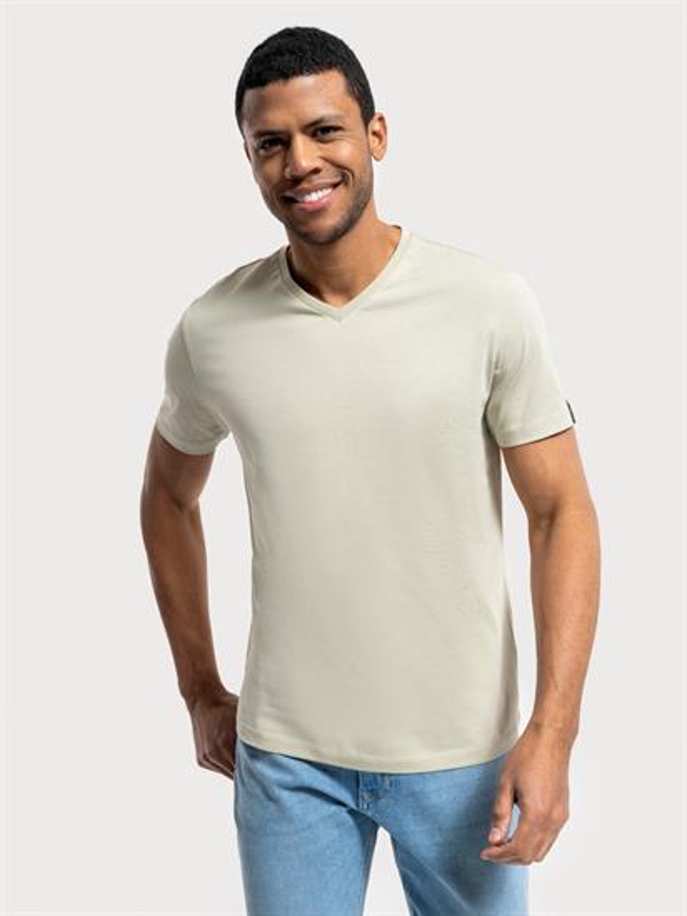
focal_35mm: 46
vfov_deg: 41.2
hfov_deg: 31.5
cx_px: 344
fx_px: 1217
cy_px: 458
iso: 400
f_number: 11
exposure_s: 1/125
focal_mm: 58.6
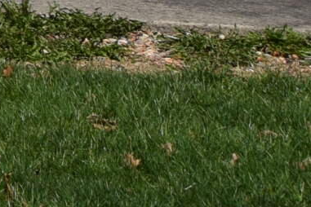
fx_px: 1528
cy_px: -470
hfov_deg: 8.6
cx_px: -763
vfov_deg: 6.8
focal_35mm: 177
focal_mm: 15
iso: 200
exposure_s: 1/400
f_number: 10
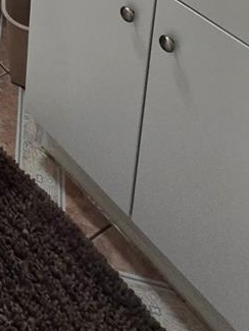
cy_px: -277
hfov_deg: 20.4
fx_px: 575
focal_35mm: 60
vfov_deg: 20.9
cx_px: -140
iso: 200
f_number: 2.2
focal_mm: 2.2
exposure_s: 1/60
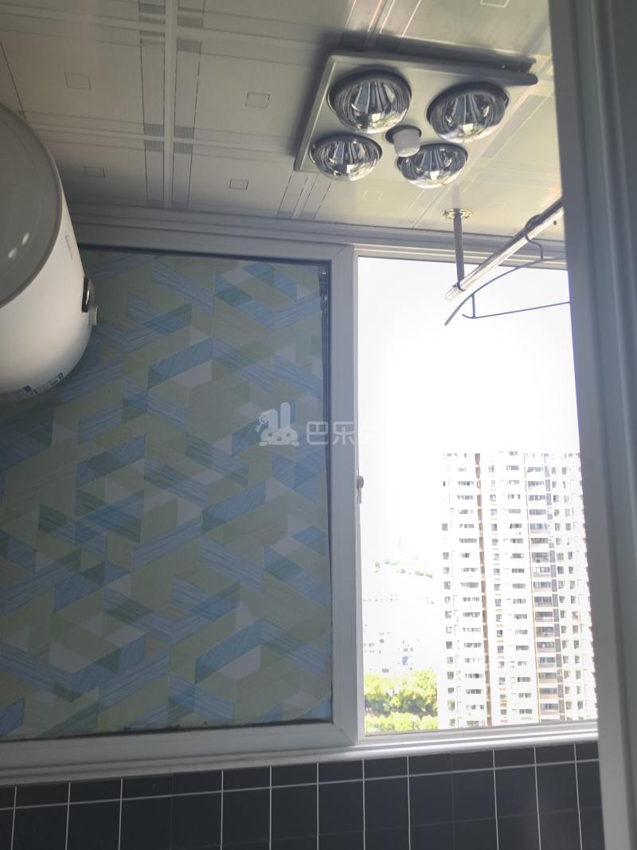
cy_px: 425
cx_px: 318
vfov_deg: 65.3
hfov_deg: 51.3
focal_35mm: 27
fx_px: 663
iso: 50
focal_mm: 6.98
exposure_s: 1/100
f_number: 2
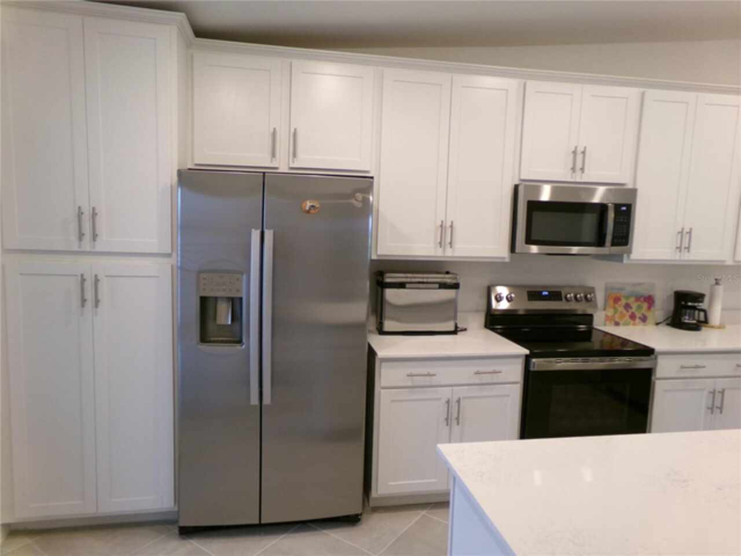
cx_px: 370
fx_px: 514
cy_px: 278
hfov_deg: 71.6
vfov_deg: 56.8
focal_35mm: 24
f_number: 3.7
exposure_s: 1/25
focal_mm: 4.3
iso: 200
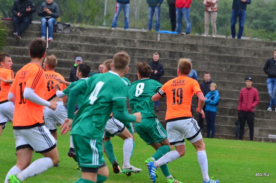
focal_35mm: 330
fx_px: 2525
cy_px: 92
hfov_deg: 6.3
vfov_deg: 4.1
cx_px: 138
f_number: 7.1
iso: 2000
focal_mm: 220
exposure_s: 1/640
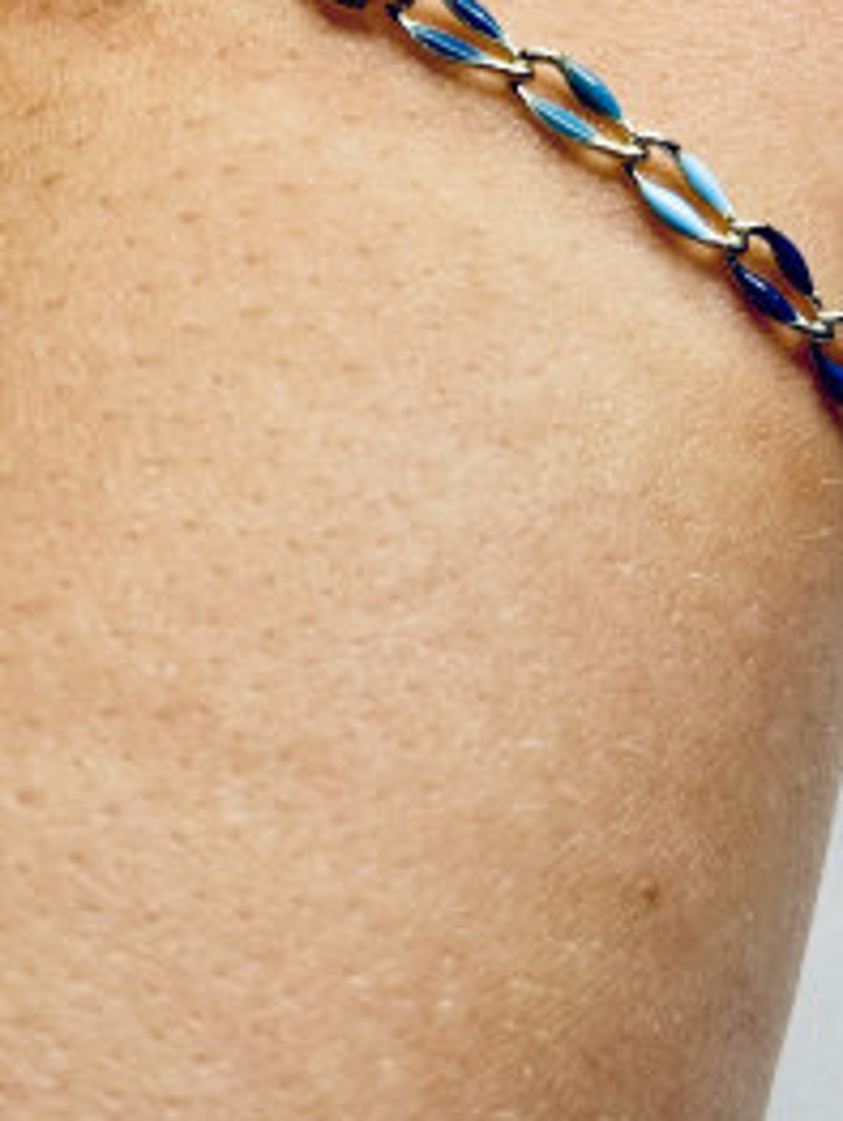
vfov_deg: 17.3
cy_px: 158
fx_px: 3631
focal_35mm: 112
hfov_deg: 13.2
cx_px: 297
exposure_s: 1/422
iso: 64
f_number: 1.78
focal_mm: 6.76
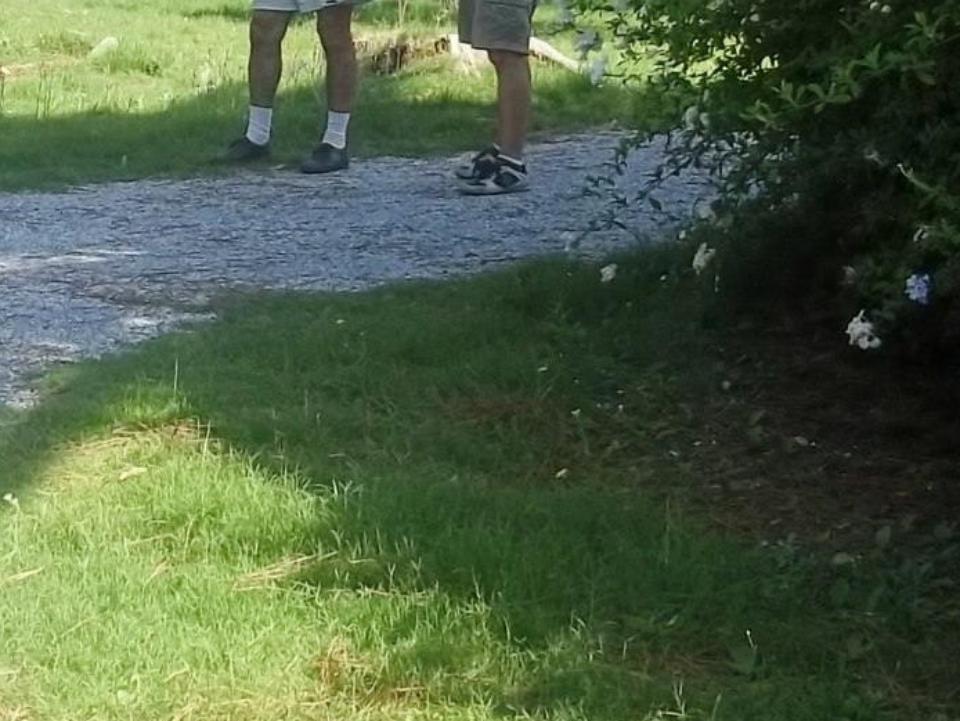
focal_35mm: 103
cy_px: -221
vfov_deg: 13.8
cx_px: 197
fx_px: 2857
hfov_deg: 18.9
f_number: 3.1
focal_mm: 6.5
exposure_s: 1/400
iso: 64
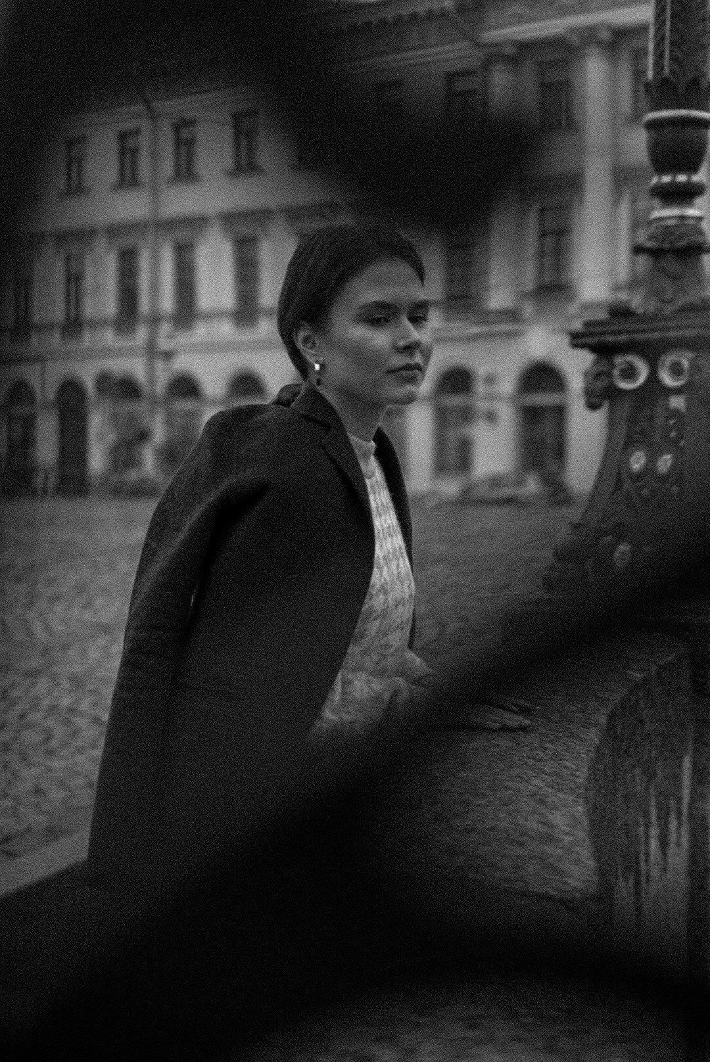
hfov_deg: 27.0
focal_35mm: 50
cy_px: 531
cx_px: 355
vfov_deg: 39.6
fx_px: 1477
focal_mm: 50
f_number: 2.5
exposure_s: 1/80
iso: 64
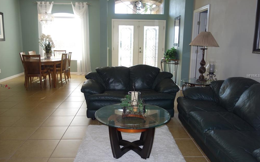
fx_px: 206
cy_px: 76
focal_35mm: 29
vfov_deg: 43.2
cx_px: 129
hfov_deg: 64.6
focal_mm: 10.4
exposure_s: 1/100
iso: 125
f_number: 2.5
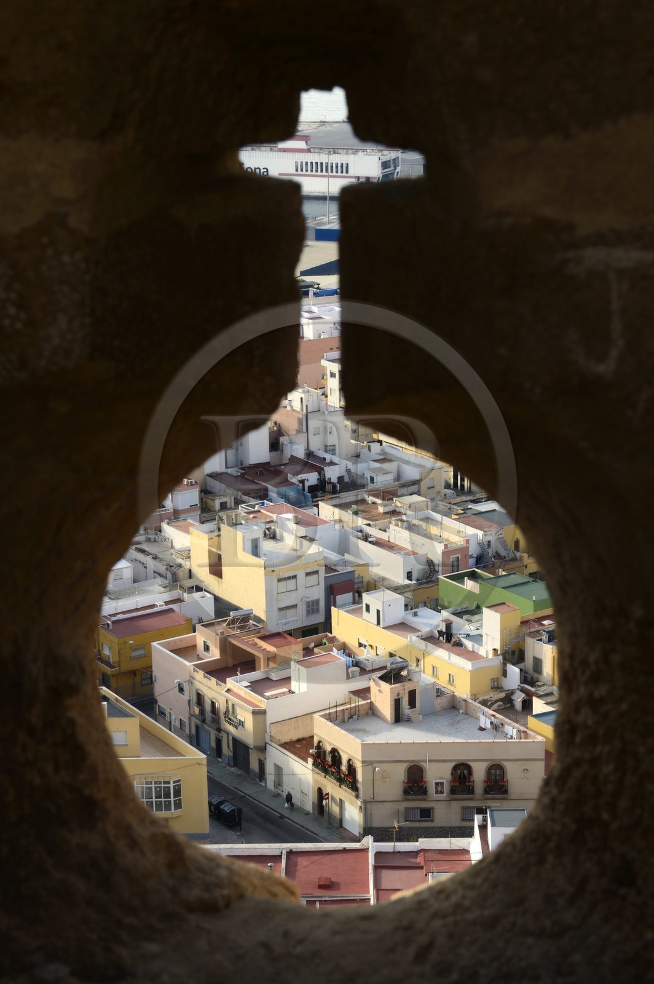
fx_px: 1801
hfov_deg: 20.6
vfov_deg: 30.5
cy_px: 492
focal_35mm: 66
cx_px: 327
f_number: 16
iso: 200
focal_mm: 66
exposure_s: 1/60
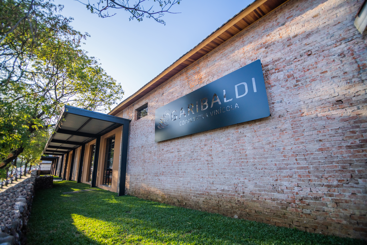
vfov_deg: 73.7
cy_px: 122
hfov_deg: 96.7
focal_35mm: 16
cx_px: 184
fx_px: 163
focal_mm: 16
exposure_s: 1/2000
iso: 800
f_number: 2.8
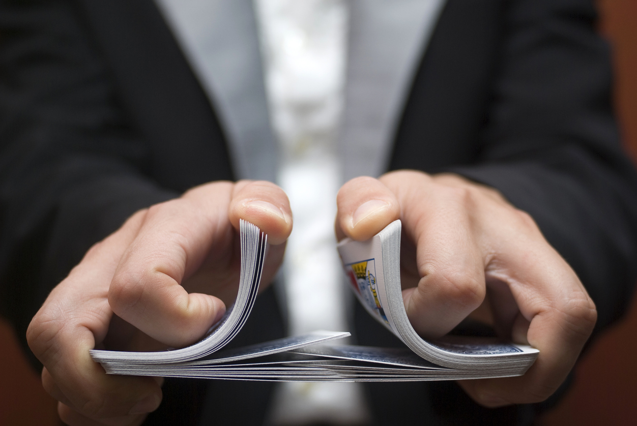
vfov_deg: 22.7
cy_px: 213
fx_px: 1063
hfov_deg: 33.4
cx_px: 318
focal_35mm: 60
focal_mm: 40
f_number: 2.8
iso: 100
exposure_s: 1/180
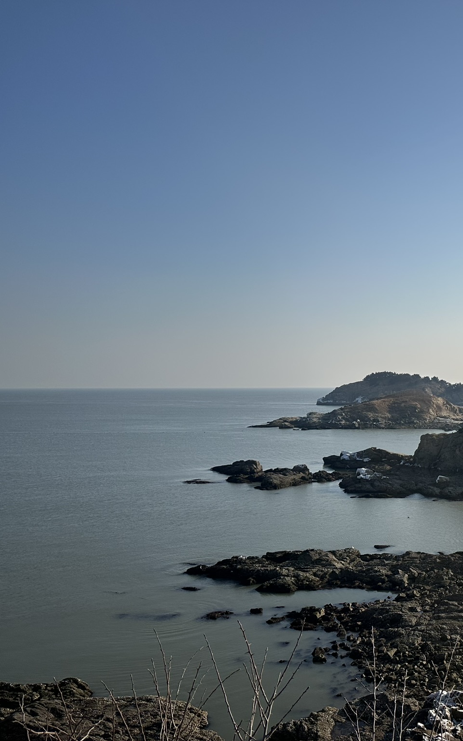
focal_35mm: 34
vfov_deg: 56.7
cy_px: 370
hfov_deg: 33.6
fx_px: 686
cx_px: 478
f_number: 1.78
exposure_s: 1/10753
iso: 80
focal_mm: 6.86
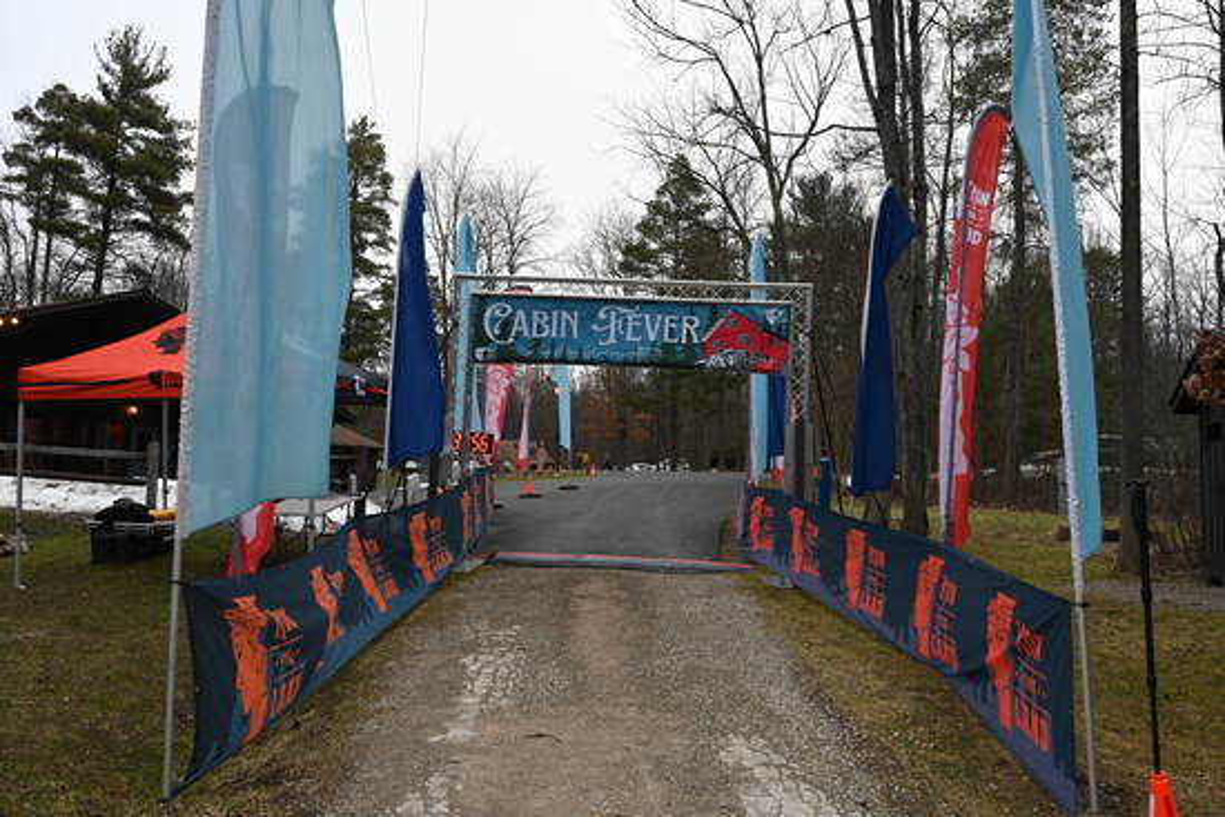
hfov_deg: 61.1
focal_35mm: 30
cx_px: 612
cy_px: 408
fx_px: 1038
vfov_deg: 43.0
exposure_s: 1/320
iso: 3600
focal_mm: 30.5
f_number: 7.1
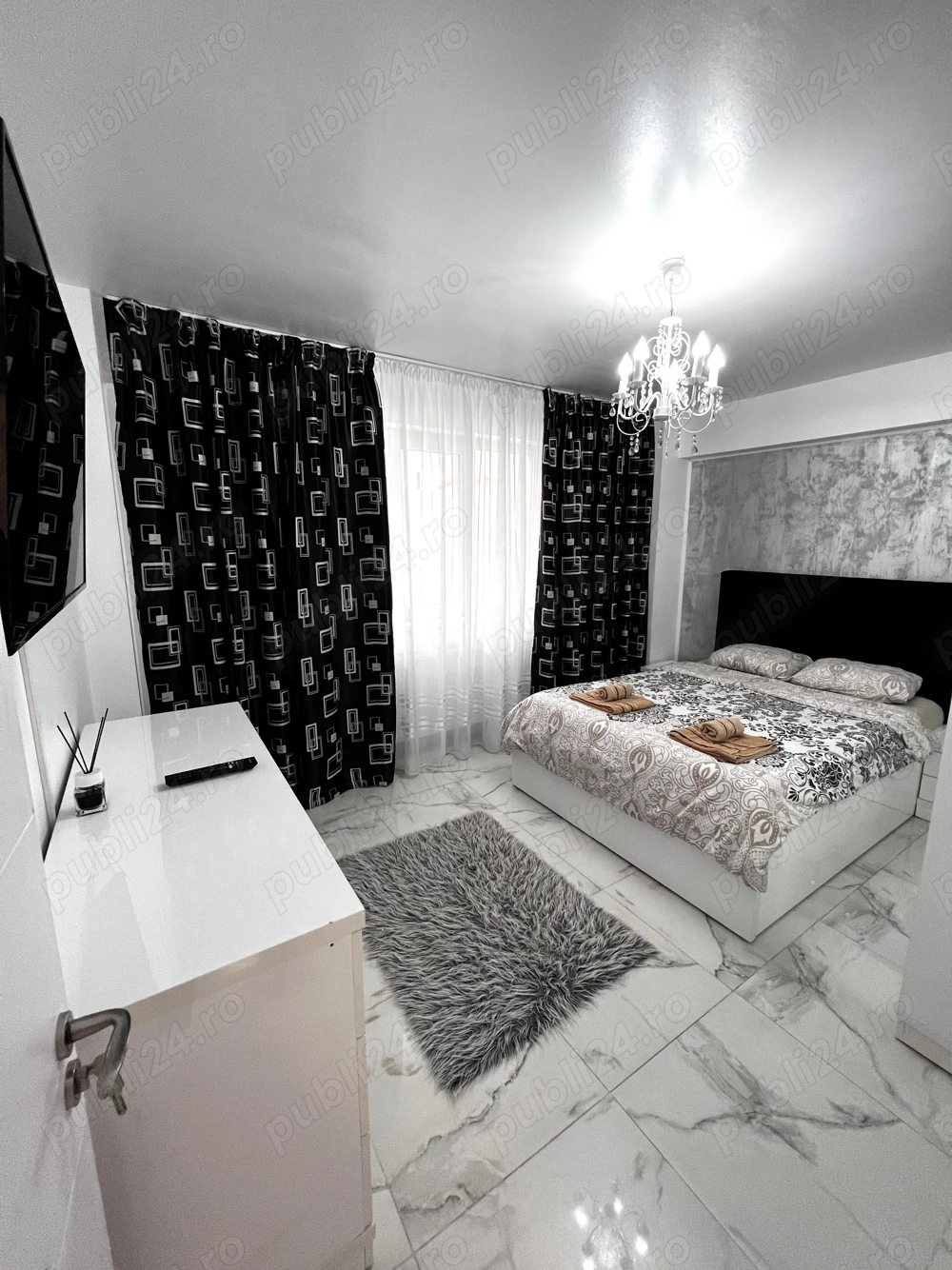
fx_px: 477
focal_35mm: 13
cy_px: 635
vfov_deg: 106.2
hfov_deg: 89.9
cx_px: 476
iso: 125
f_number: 1.8
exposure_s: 1/99
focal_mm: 1.57
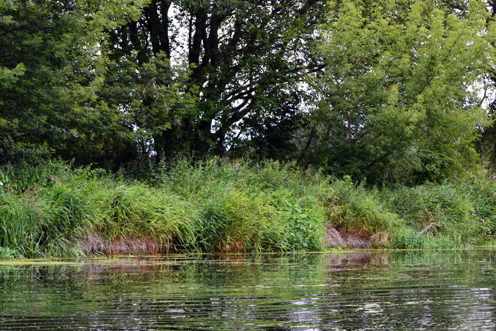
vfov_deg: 16.6
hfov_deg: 24.6
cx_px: 248
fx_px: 1137
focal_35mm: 82
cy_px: 166
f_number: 9
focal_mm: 55
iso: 400
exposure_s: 1/160
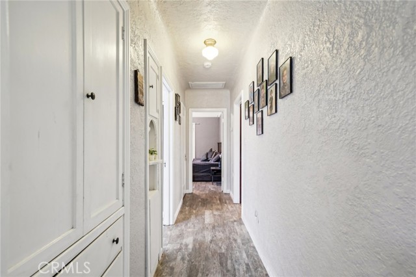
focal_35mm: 16
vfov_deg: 73.7
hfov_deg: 96.8
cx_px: 208
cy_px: 138
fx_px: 185
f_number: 7.1
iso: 400
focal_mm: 16
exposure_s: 1/4
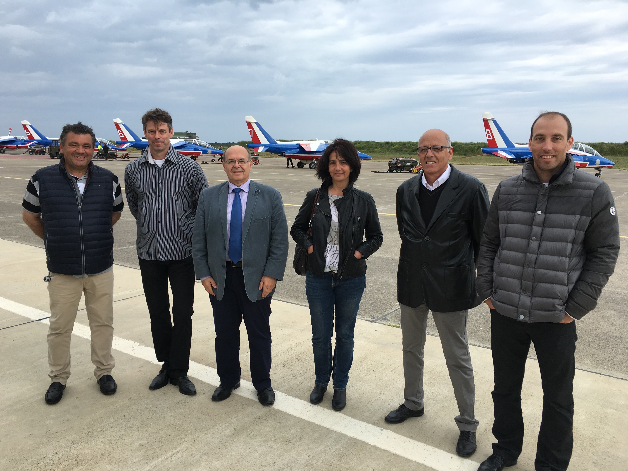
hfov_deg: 61.7
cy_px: 236
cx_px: 314
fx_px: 526
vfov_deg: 48.2
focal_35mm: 29
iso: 25
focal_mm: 4.15
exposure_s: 1/810
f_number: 2.2
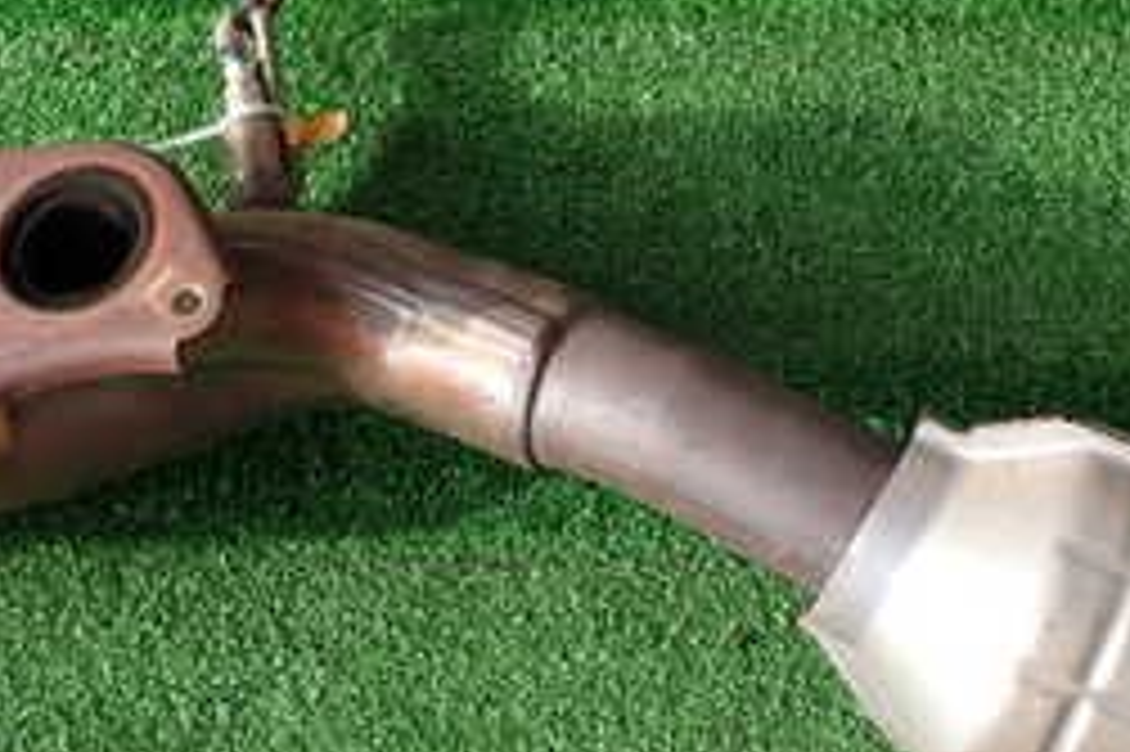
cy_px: 432
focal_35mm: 102
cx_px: 585
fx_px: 3199
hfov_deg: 20.0
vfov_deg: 13.4
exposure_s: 1/160
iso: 100
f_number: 4
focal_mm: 7.31
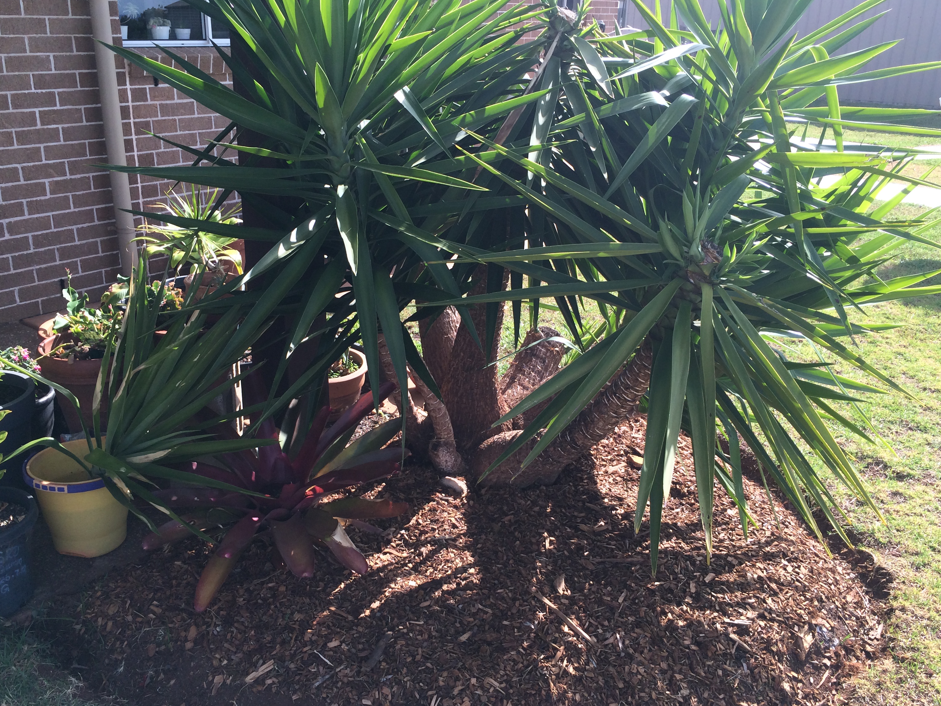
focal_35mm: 32
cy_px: 354
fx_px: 870
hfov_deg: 56.8
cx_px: 445
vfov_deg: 44.2
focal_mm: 4.15
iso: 32
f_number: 2.2
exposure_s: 1/873
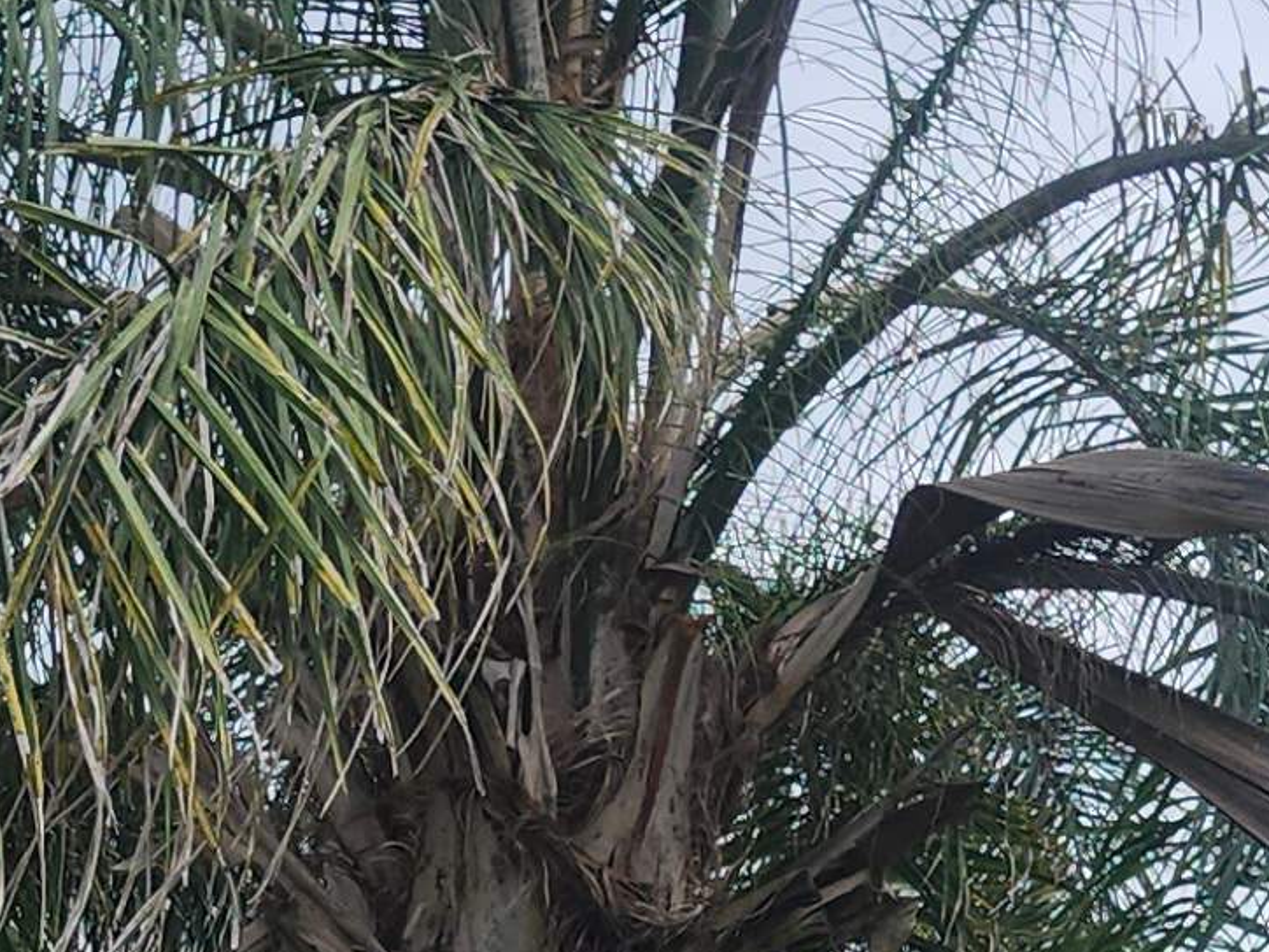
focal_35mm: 127
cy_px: 2051
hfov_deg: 15.2
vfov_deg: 10.5
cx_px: -42
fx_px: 4656
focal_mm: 5.54
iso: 25
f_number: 1.8
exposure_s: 1/668
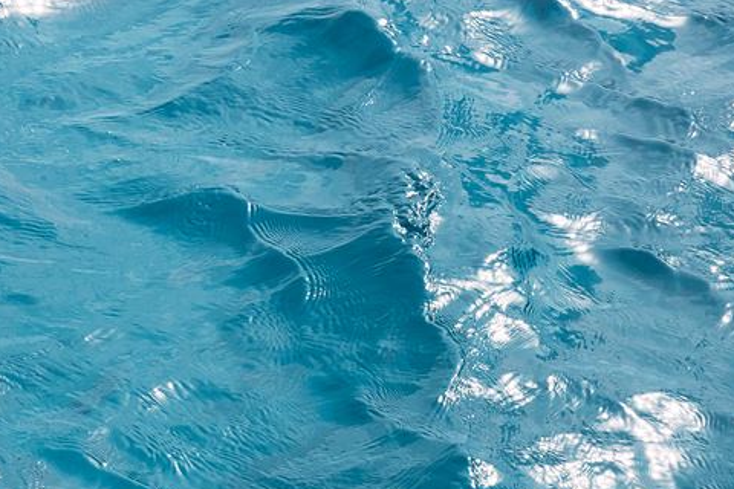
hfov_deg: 10.2
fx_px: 4077
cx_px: -54
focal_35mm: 200
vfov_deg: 6.8
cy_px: 486
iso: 500
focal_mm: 50
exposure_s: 1/320
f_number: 11
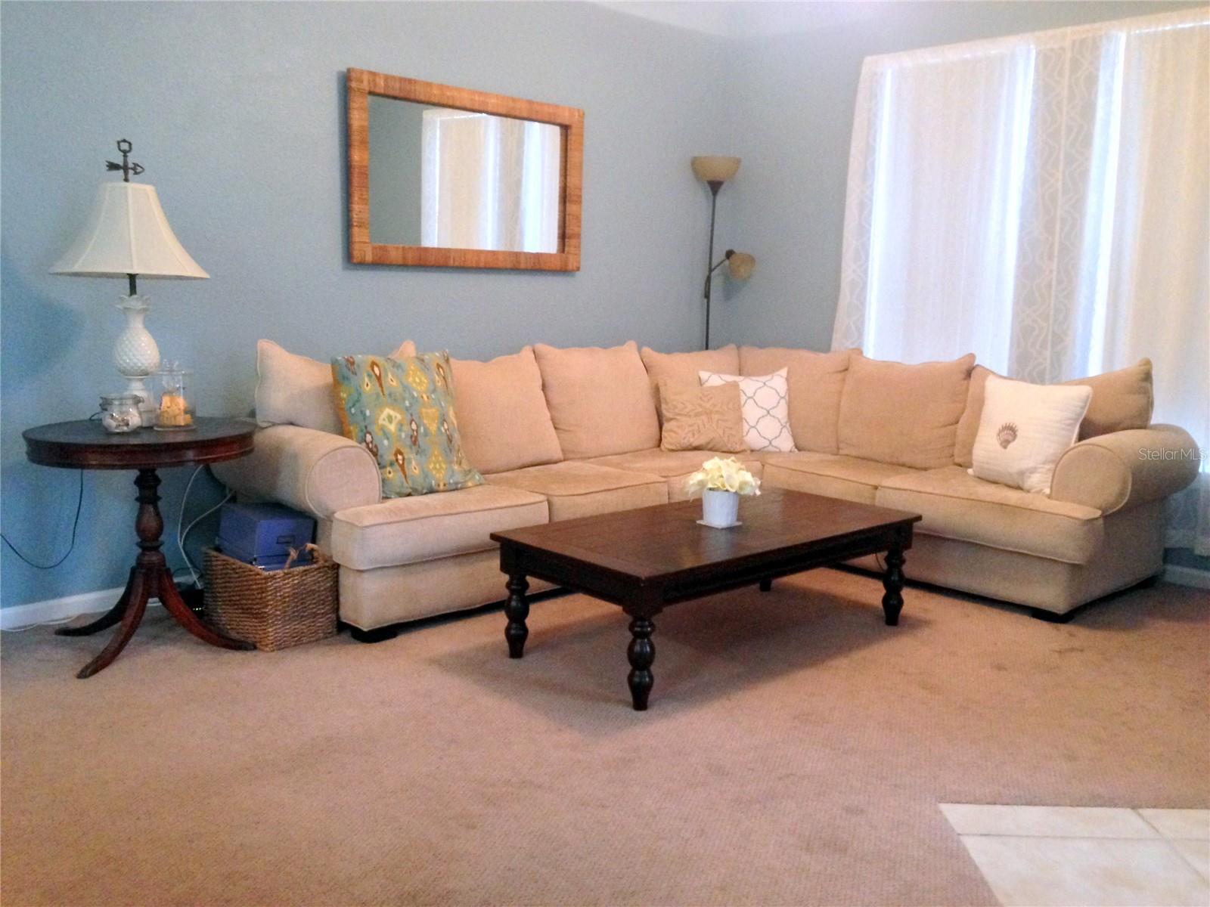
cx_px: 605
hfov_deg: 55.4
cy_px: 454
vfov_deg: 42.9
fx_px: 1154
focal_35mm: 33
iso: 400
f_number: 2.4
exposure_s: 1/15
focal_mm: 4.12
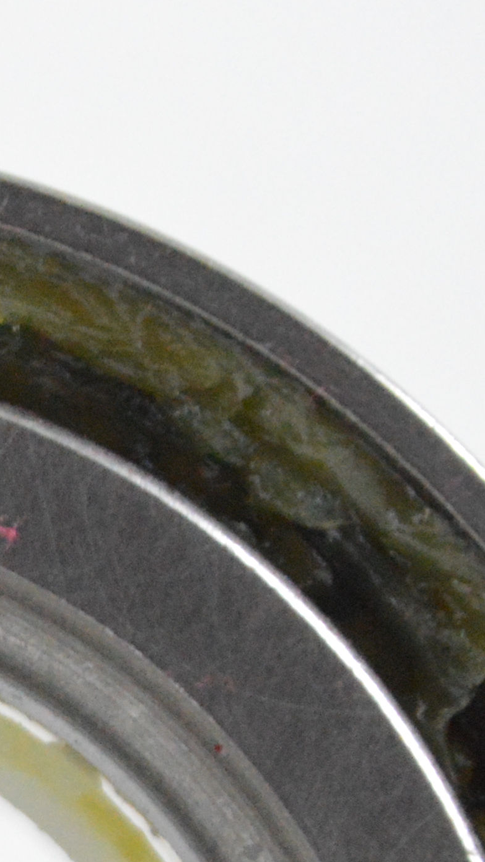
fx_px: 12414
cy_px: 1082
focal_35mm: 543
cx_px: -343
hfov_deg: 2.2
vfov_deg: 4.0
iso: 3200
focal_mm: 80
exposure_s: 1/100
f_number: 7.1
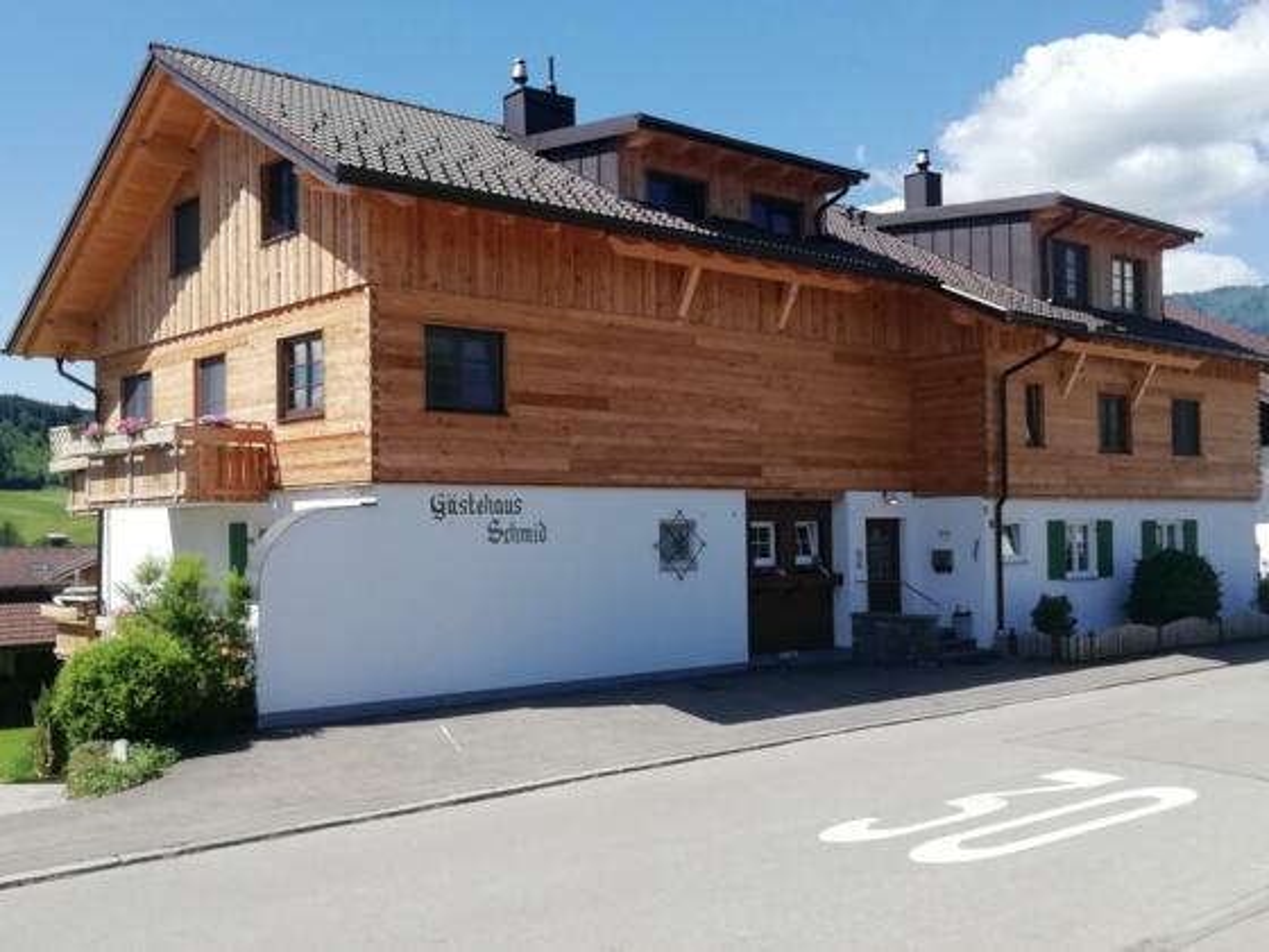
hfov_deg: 50.1
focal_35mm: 37
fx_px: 1356
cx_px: 634
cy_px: 476
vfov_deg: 38.7
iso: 50
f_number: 2.2
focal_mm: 3.21
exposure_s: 1/948
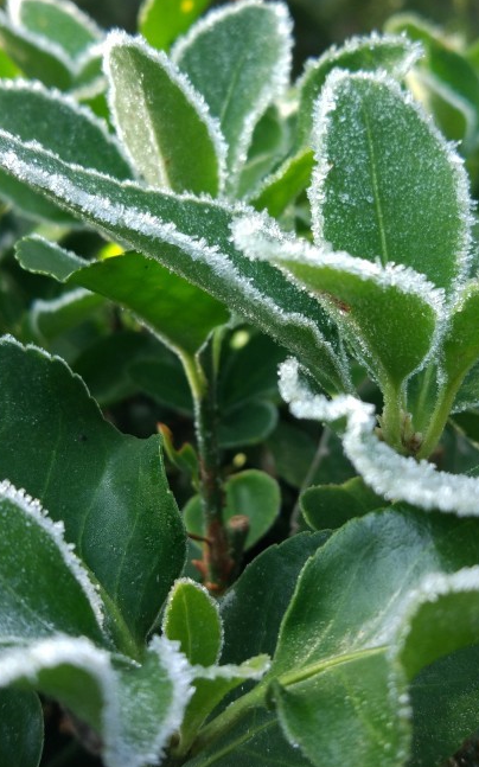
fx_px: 982
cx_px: 268
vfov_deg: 42.5
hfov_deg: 27.4
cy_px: 327
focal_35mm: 47
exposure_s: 1/100
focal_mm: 4.26
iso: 117
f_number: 2
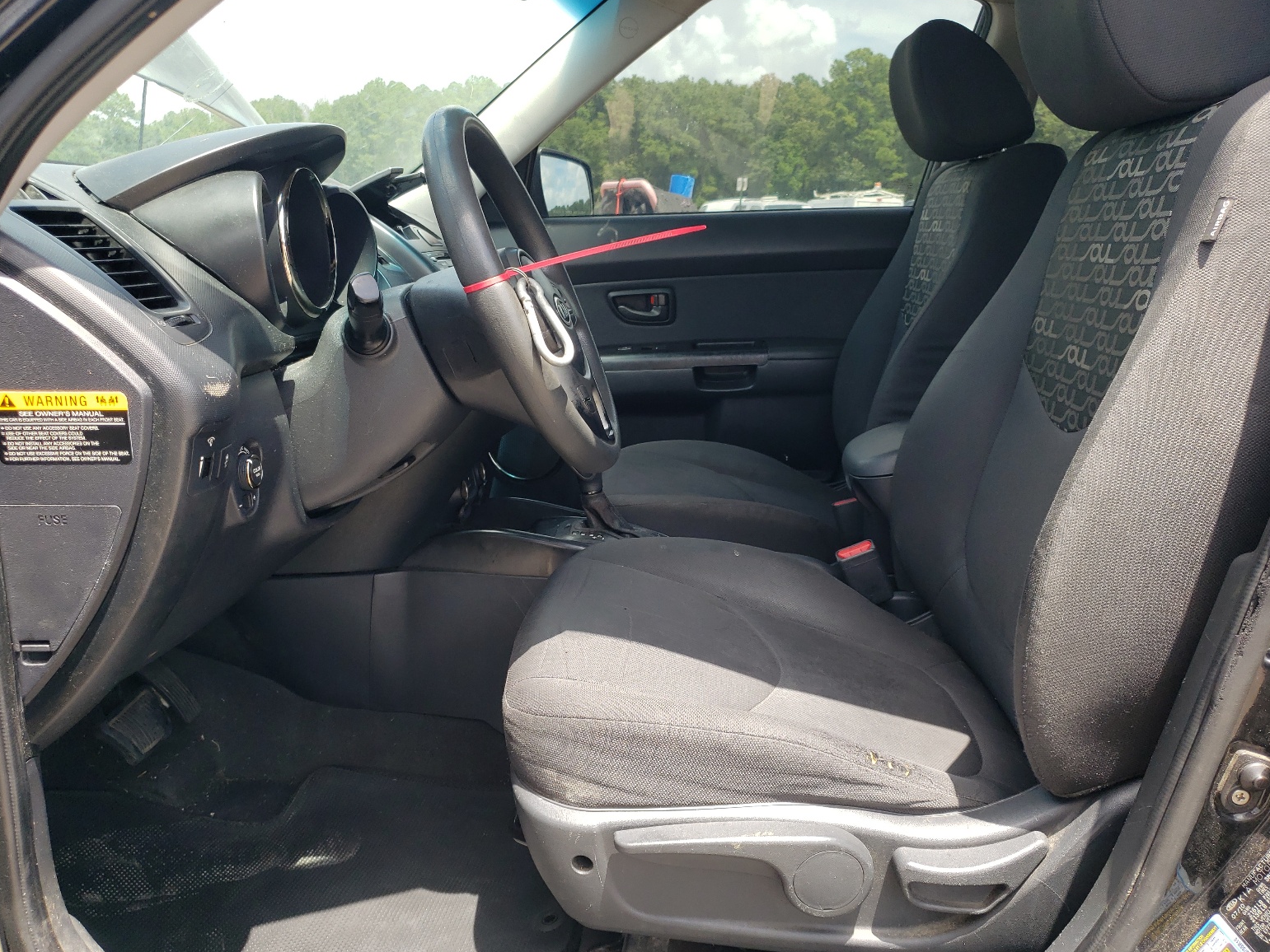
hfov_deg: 65.3
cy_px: 474
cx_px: 632
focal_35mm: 27
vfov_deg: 51.4
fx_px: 991
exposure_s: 1/435
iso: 50
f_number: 1.5
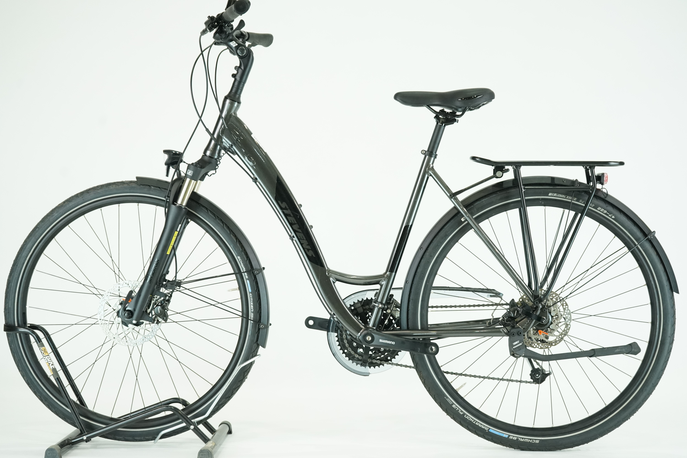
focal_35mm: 60
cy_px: 229
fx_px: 1145
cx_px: 344
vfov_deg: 22.6
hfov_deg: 33.4
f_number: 5
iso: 2000
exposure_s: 1/200
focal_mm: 60
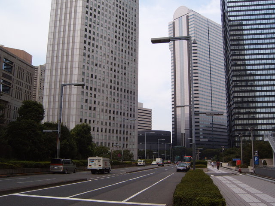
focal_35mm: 37
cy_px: 103
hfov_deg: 50.1
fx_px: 294
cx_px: 138
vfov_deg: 38.7
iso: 63
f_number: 6
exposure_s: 1/250
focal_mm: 6.2
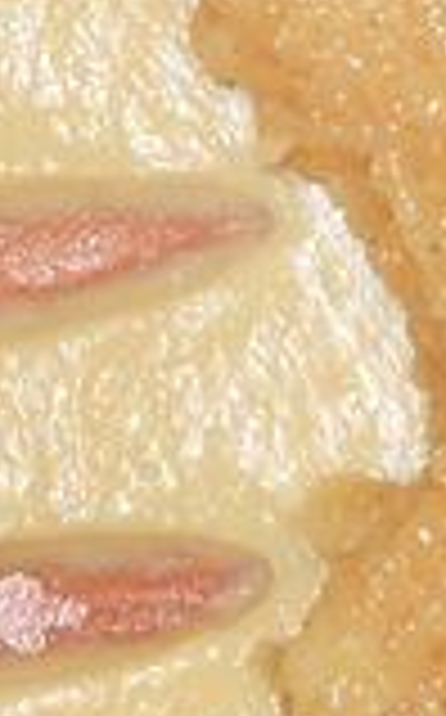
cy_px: -180
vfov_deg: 9.4
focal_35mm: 219
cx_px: 491
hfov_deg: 6.0
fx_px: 4271
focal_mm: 6.72
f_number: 3.1
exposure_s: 1/30
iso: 80
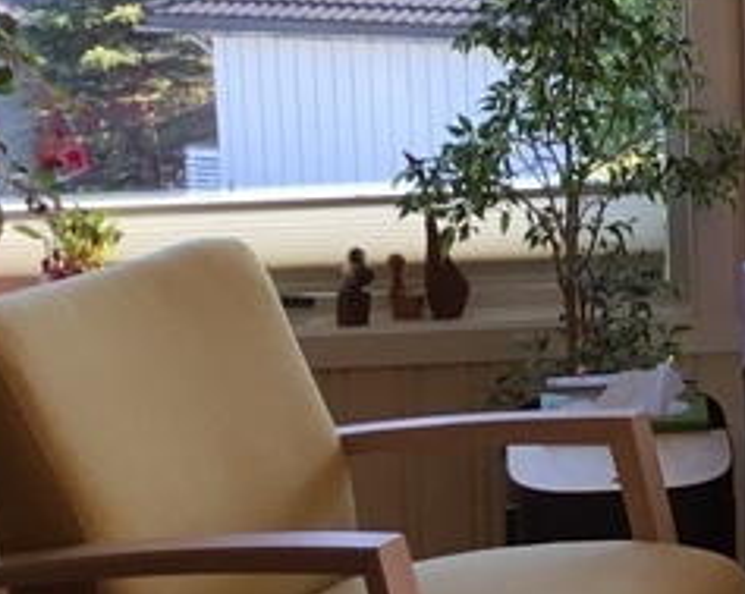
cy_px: 179
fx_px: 2885
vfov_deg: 11.7
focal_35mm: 131
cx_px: 1059
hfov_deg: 13.9
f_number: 2.4
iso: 25
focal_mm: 3.3
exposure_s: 1/101
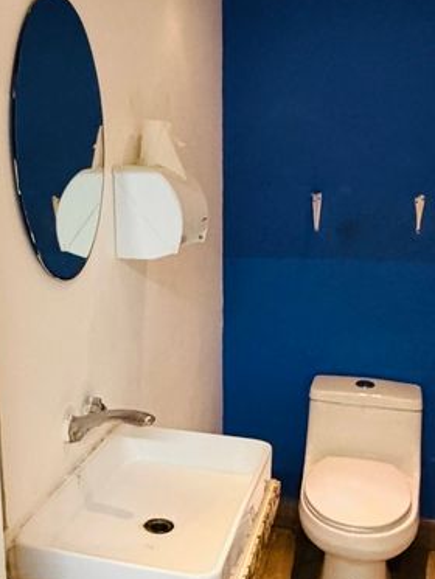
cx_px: 140
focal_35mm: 45
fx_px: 754
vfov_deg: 42.1
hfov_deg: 31.9
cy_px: 278
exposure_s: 1/60
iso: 500
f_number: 2.2
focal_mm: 2.22
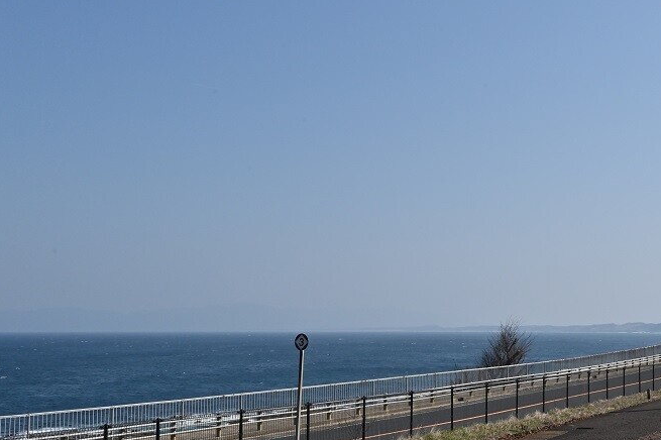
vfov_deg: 24.5
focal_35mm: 55
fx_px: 1009
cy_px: 265
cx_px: 522
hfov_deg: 35.2
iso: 400
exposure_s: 1/500
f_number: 20
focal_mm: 30
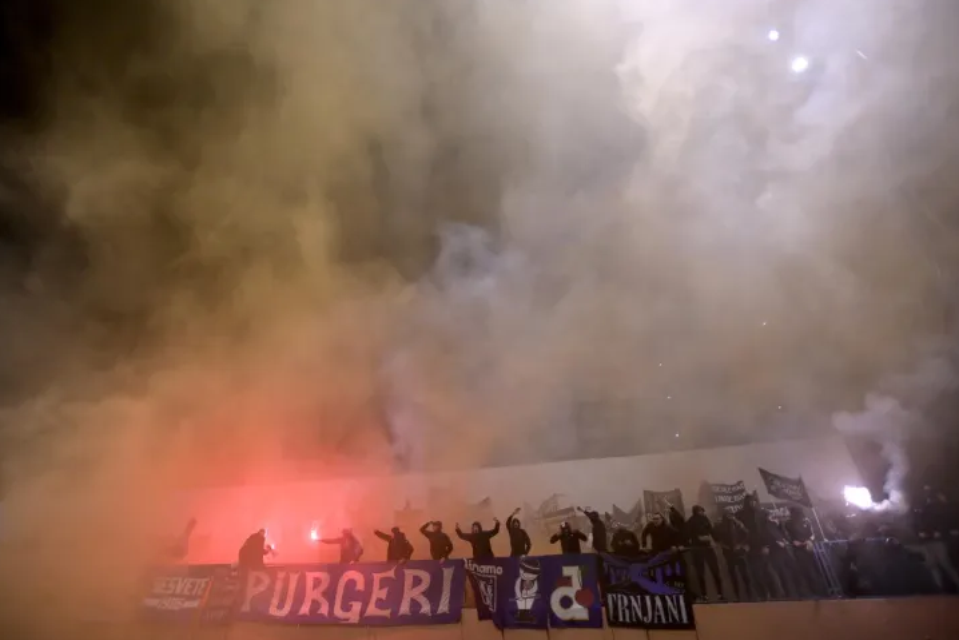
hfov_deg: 90.0
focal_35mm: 18
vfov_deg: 67.4
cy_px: 311
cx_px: 477
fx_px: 480
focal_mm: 17
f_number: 2.8
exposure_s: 1/1600
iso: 2500
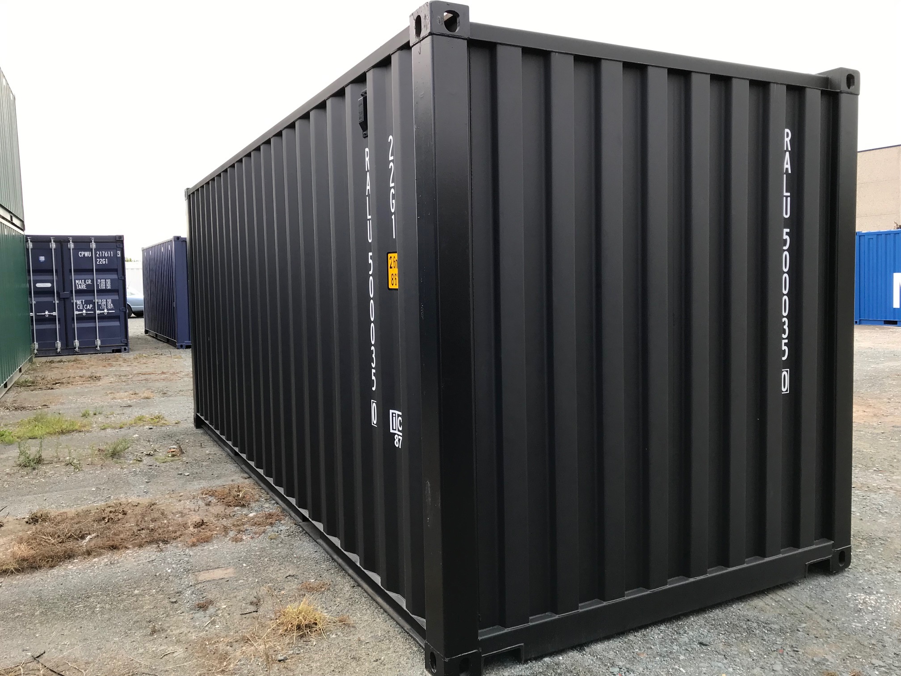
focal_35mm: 28
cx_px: 450
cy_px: 338
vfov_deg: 49.7
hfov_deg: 63.4
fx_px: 729
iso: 20
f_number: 1.8
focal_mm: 3.99
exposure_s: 1/389
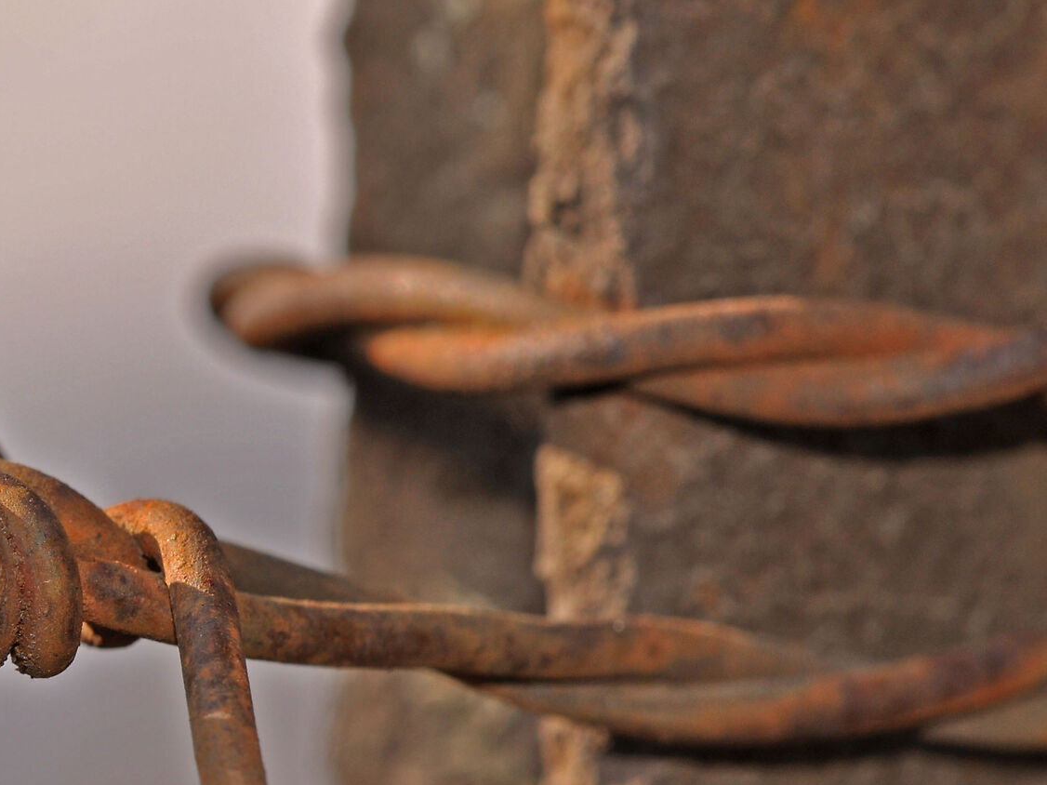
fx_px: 7893
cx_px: -9
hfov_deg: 7.6
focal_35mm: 261
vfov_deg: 5.7
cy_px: 665
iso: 200
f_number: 10
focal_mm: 85
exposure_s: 1/200
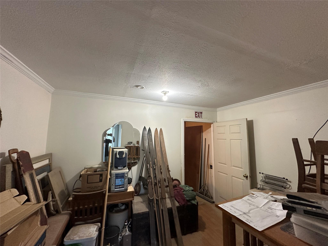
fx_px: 133
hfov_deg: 102.1
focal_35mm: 14
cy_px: 123
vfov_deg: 85.7
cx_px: 164
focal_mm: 2.22
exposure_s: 1/120
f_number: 2.2
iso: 250
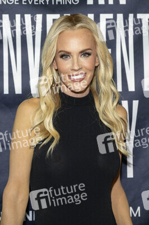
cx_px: 74
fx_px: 491
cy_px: 112
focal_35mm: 79
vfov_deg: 25.7
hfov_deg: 17.2
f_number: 5.6
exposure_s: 1/200
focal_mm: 79
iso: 800
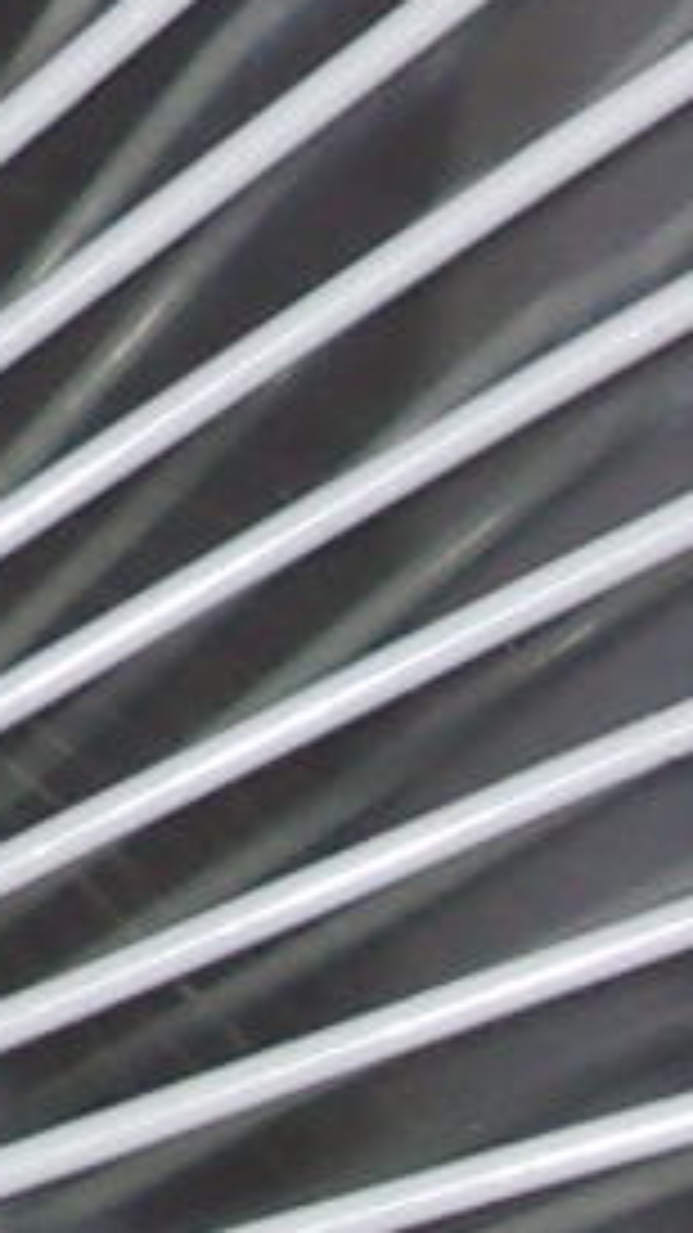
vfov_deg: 9.8
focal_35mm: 220
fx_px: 7191
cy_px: 1130
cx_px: -1359
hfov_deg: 5.2
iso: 80
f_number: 3
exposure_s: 1/34
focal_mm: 4.9
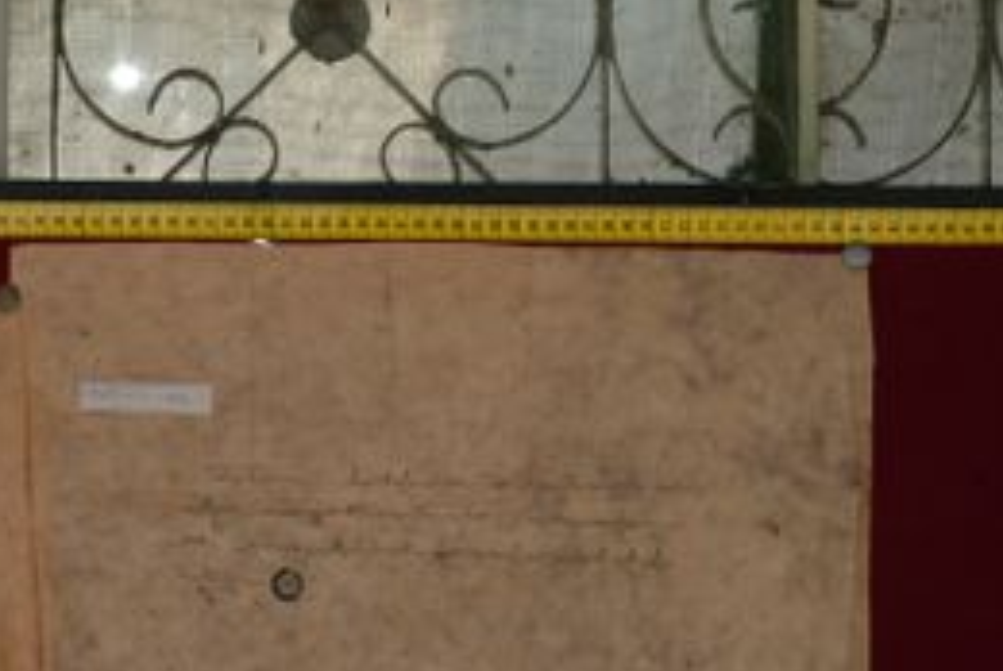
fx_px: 4853
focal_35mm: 174
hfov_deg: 11.7
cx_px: 100
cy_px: 499
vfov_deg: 7.9
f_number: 13
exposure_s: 1/20
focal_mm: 59
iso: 160
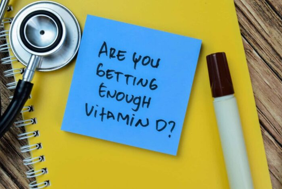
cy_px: 97
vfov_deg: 29.3
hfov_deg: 42.7
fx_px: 361
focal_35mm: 46
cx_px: 133
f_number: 7.1
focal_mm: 28
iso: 800
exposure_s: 1/100
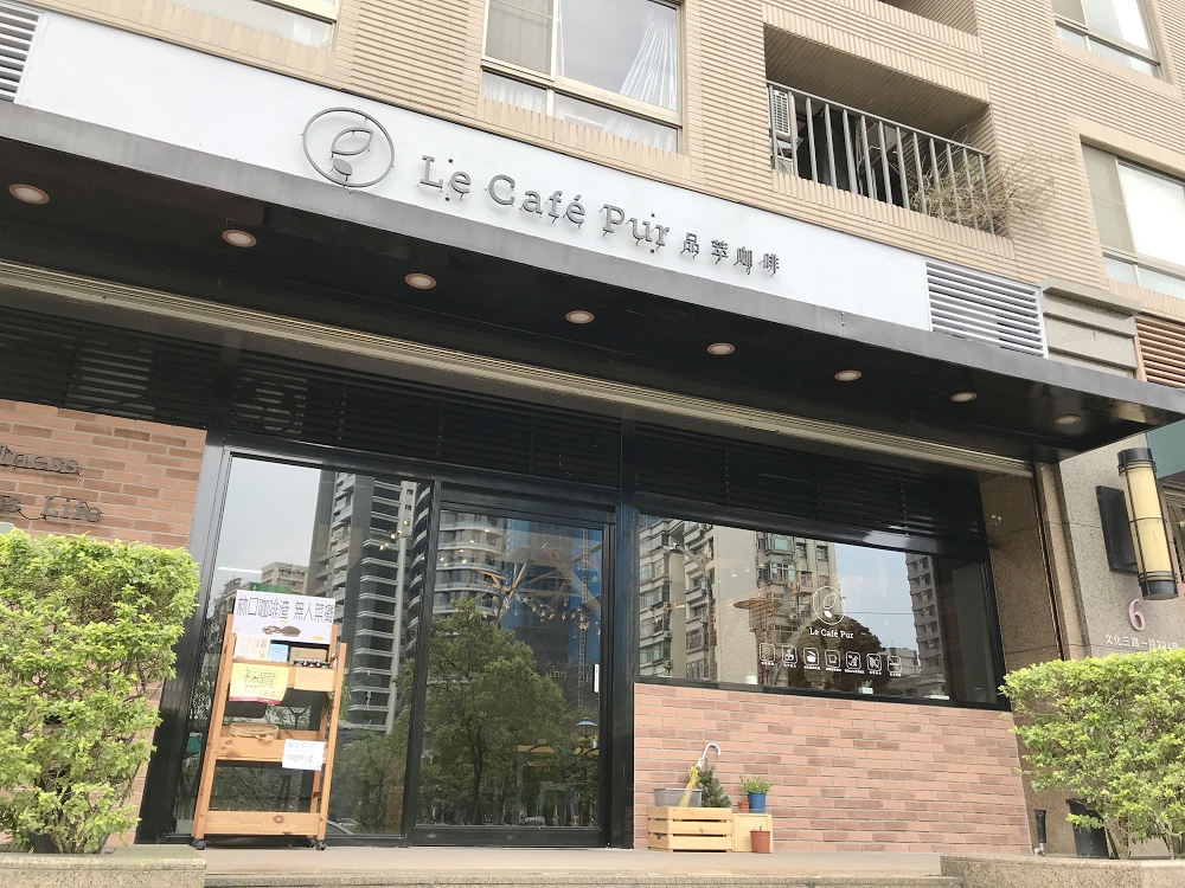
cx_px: 592
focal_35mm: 28
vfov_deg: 49.7
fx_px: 959
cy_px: 444
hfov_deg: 63.4
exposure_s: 1/344
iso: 20
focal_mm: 3.99
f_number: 1.8
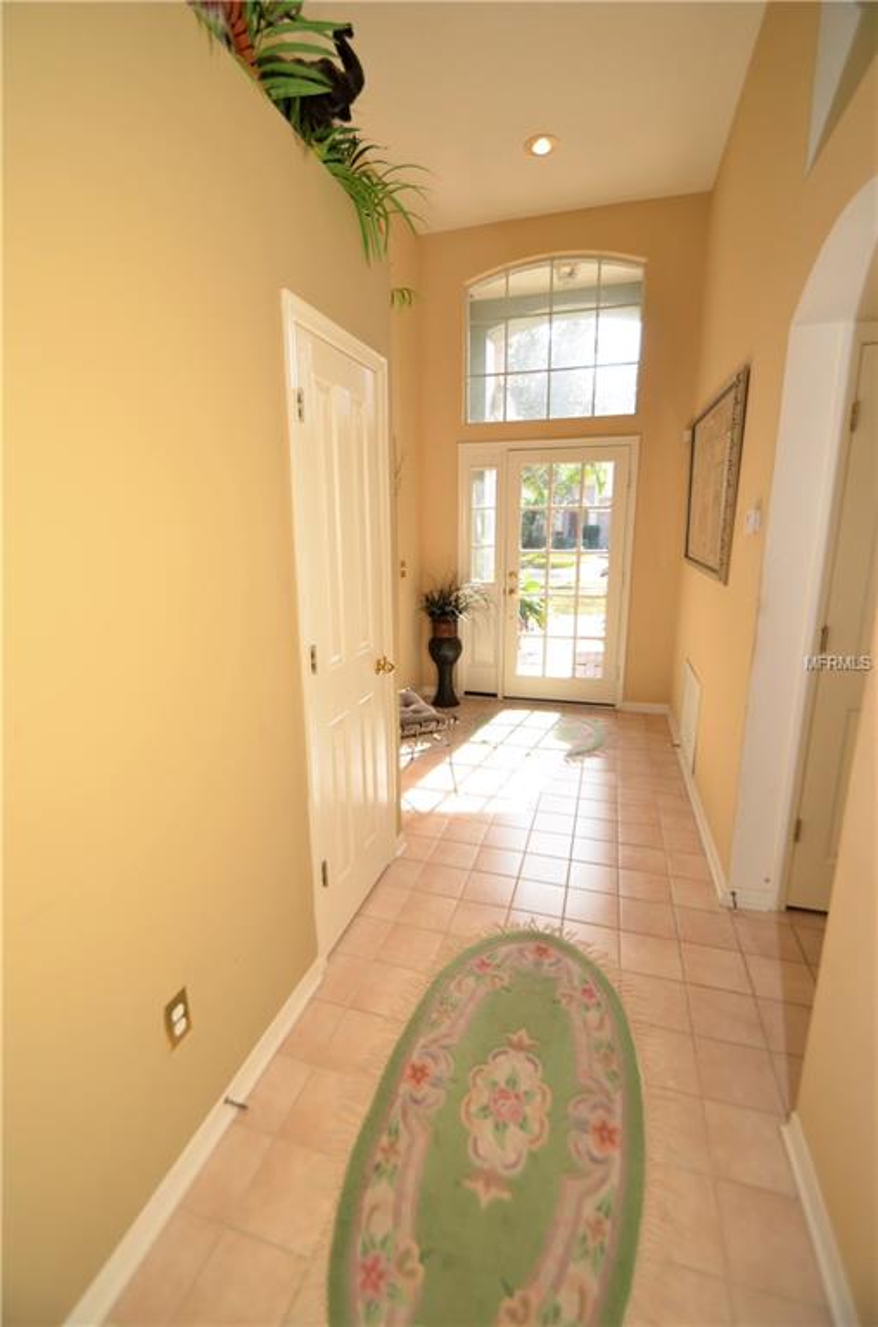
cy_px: 664
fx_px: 552
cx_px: 439
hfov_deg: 77.0
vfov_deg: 100.5
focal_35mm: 15
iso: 100
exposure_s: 1/80
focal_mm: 10
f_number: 4.5
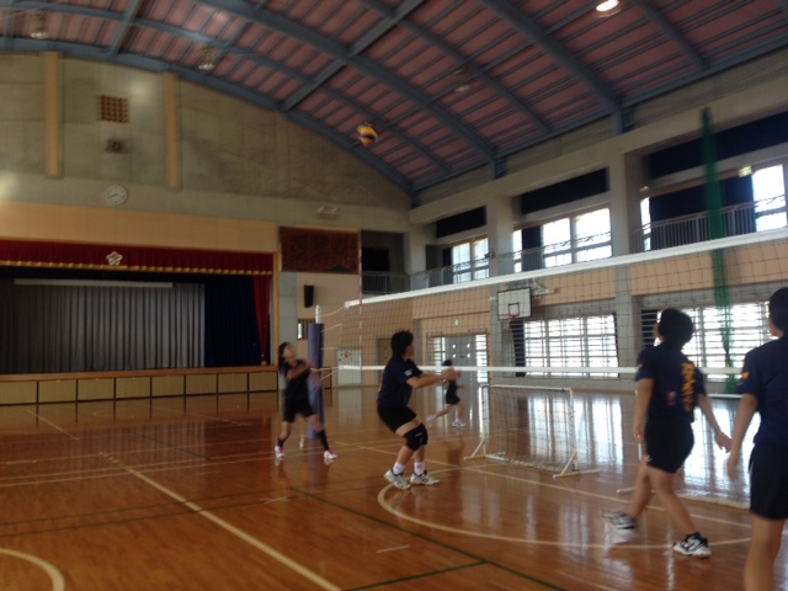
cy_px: 296
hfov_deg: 55.4
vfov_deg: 42.9
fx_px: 751
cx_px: 394
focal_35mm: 33
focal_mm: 4.12
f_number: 2.4
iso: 50
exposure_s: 1/40
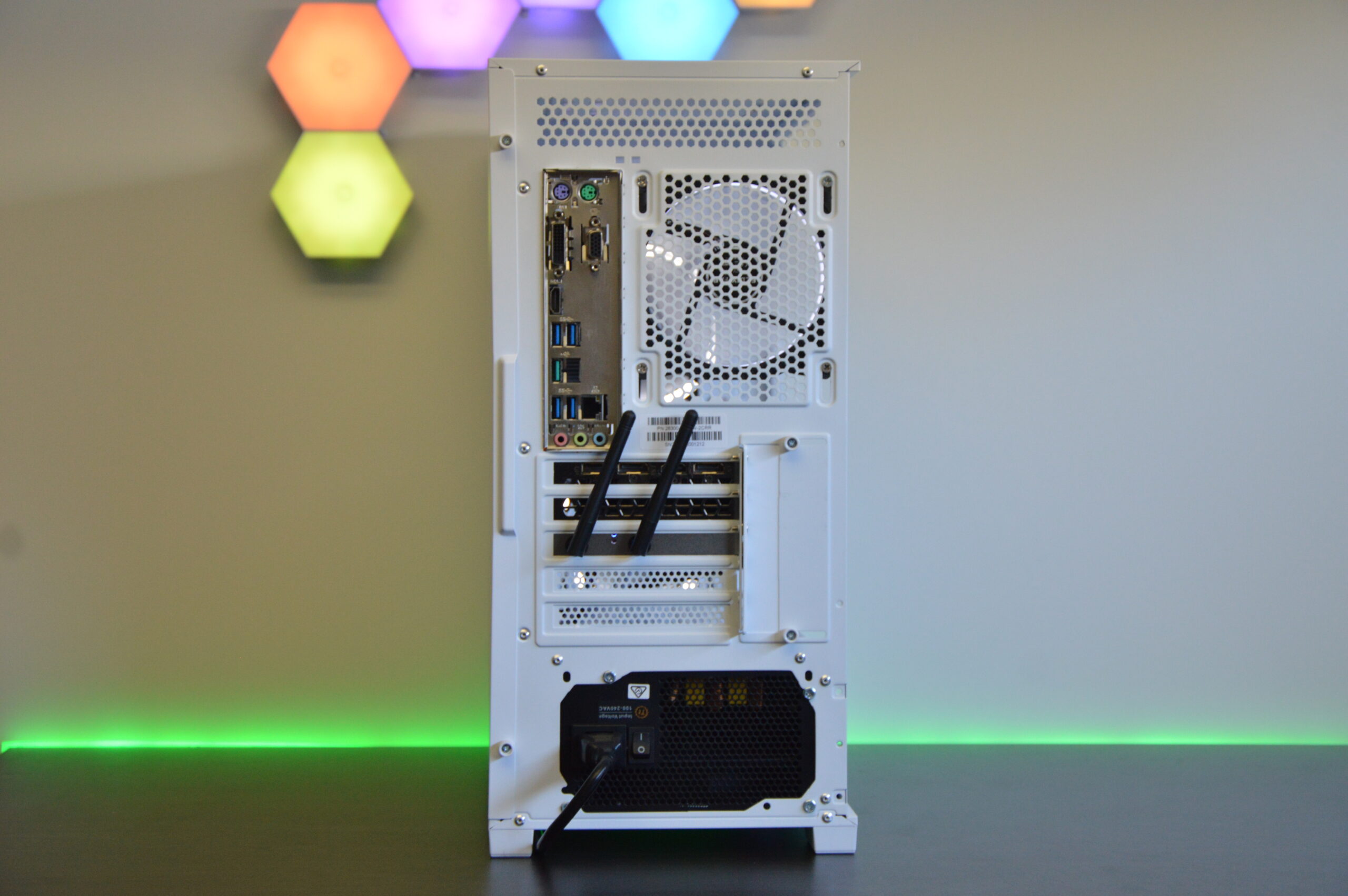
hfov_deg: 27.0
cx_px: 674
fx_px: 2806
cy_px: 448
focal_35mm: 75
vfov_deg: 18.1
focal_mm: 50
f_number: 5
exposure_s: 1/60
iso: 800
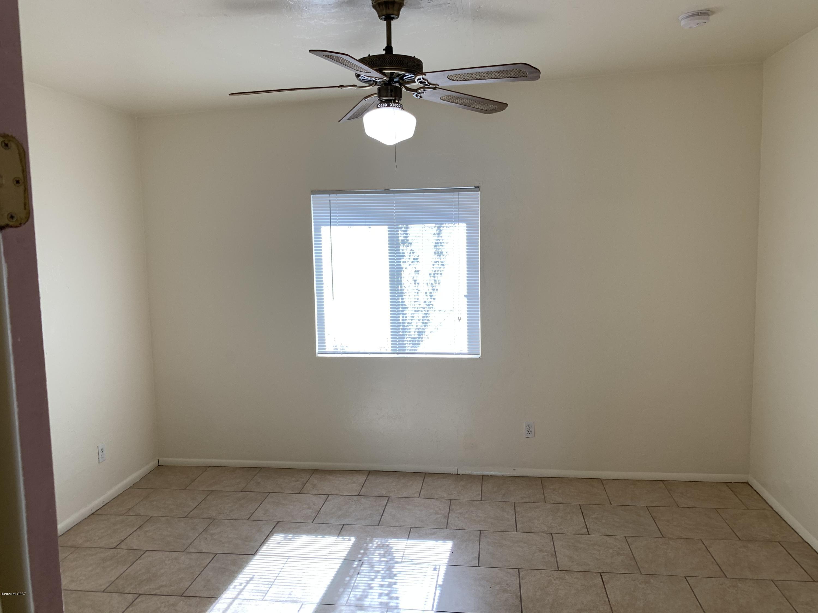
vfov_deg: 53.1
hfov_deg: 67.3
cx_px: 409
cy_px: 306
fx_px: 614
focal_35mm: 26
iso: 40
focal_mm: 4.25
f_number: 1.8
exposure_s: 1/120
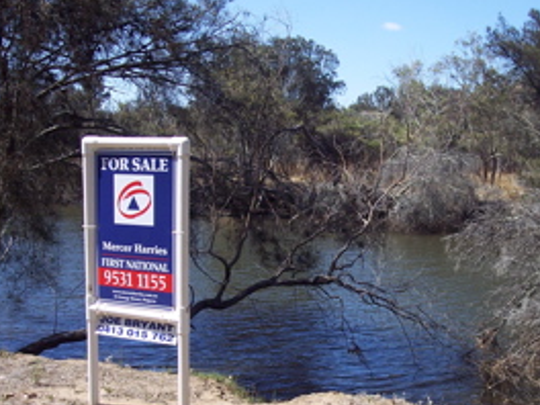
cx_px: 299
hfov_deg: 32.7
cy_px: 215
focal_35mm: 59
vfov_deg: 24.8
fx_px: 920
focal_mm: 8
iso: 100
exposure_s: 1/500
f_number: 4
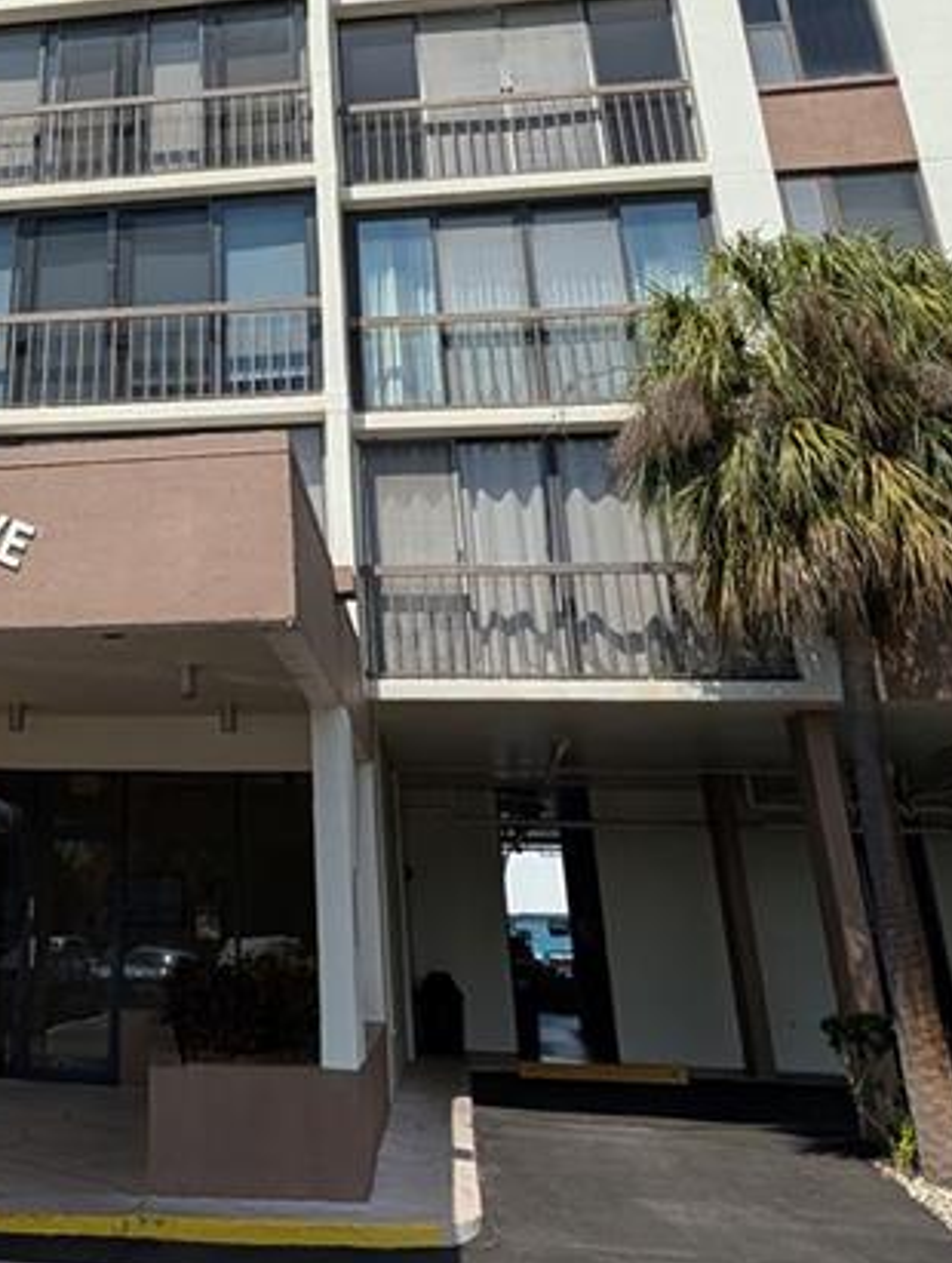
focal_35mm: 35
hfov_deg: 38.4
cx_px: 118
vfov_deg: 48.1
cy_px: 169
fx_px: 1279
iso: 55
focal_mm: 2.02
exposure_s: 1/6494
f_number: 1.7
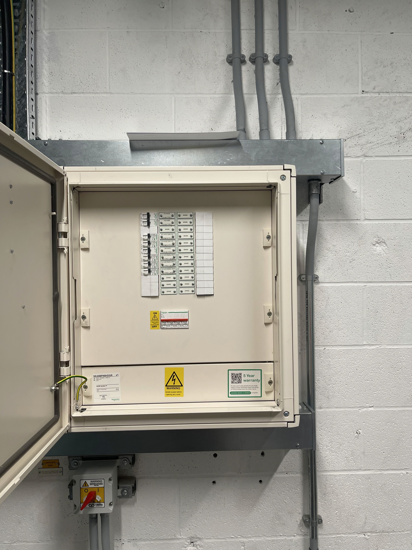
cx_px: 206
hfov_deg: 53.1
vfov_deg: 67.3
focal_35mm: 26
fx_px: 413
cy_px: 275
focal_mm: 5.1
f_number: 1.6
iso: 80
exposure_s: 1/100
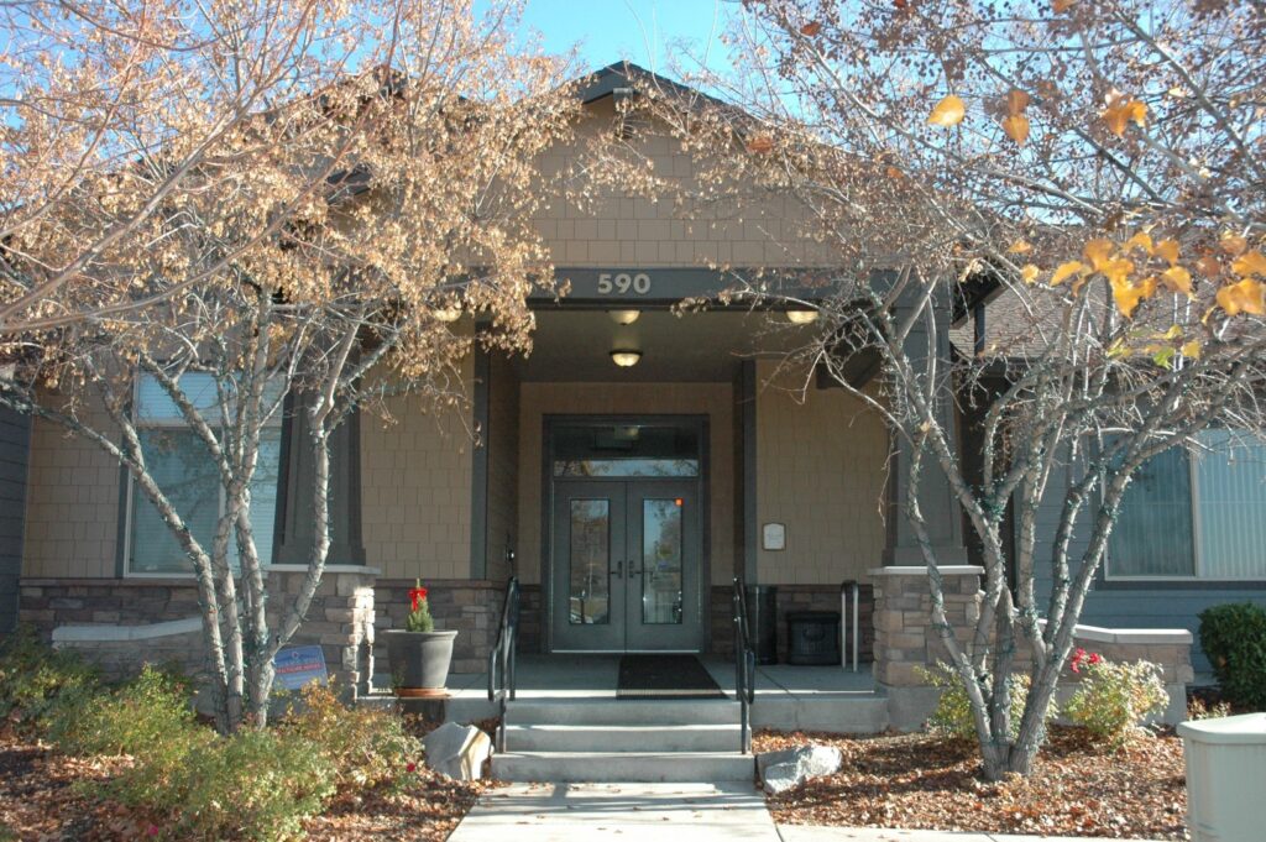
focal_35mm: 38
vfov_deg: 35.4
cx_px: 633
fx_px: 1318
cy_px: 421
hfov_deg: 51.3
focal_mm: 25
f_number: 7.1
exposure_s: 1/500
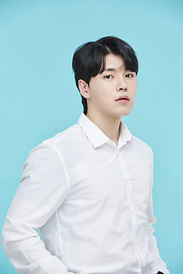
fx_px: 1219
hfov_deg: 8.6
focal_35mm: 160
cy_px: 137
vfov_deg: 12.8
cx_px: 92
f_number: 8
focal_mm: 160
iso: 64
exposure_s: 1/125
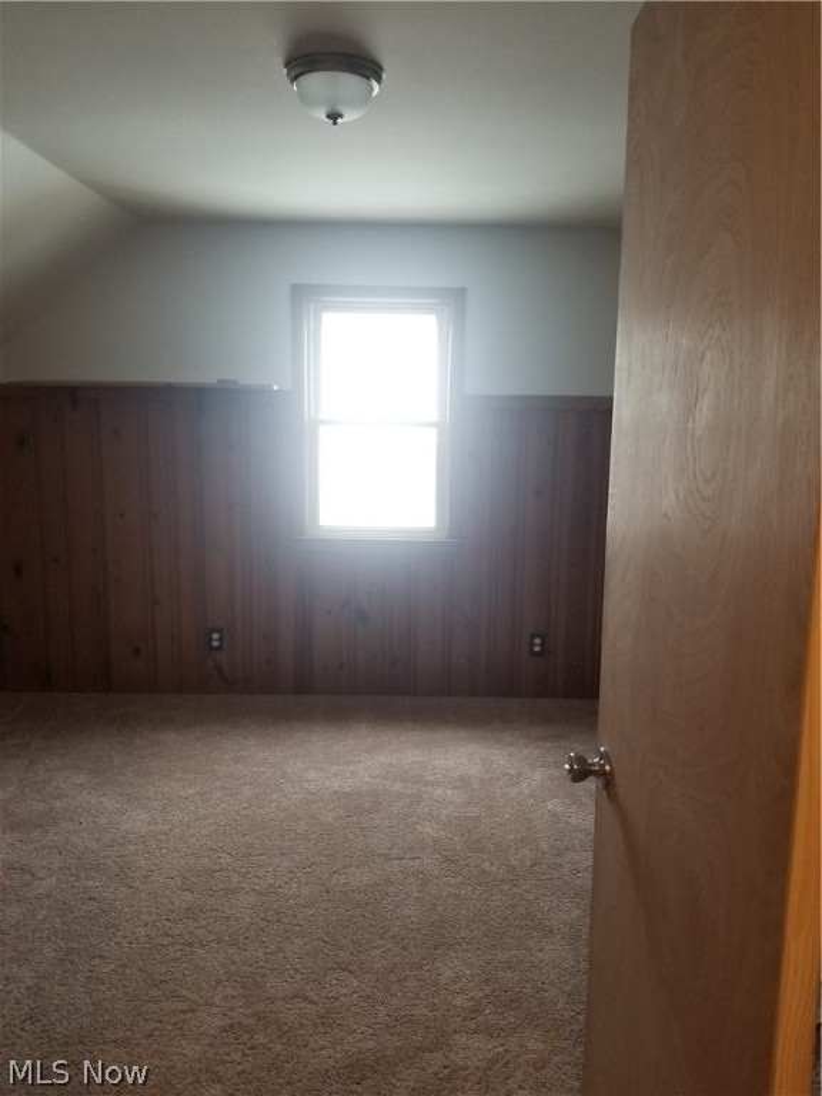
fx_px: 823
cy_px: 548
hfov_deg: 53.1
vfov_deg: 67.3
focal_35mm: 26
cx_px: 411
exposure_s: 1/40
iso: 160
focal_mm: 4.25
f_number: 1.7
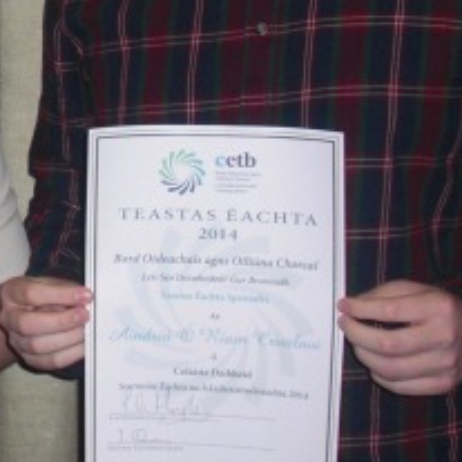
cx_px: -221
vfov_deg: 14.1
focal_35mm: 123
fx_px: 1857
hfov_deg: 13.4
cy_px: 98
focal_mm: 6.3
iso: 200
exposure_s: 1/60
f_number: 2.8
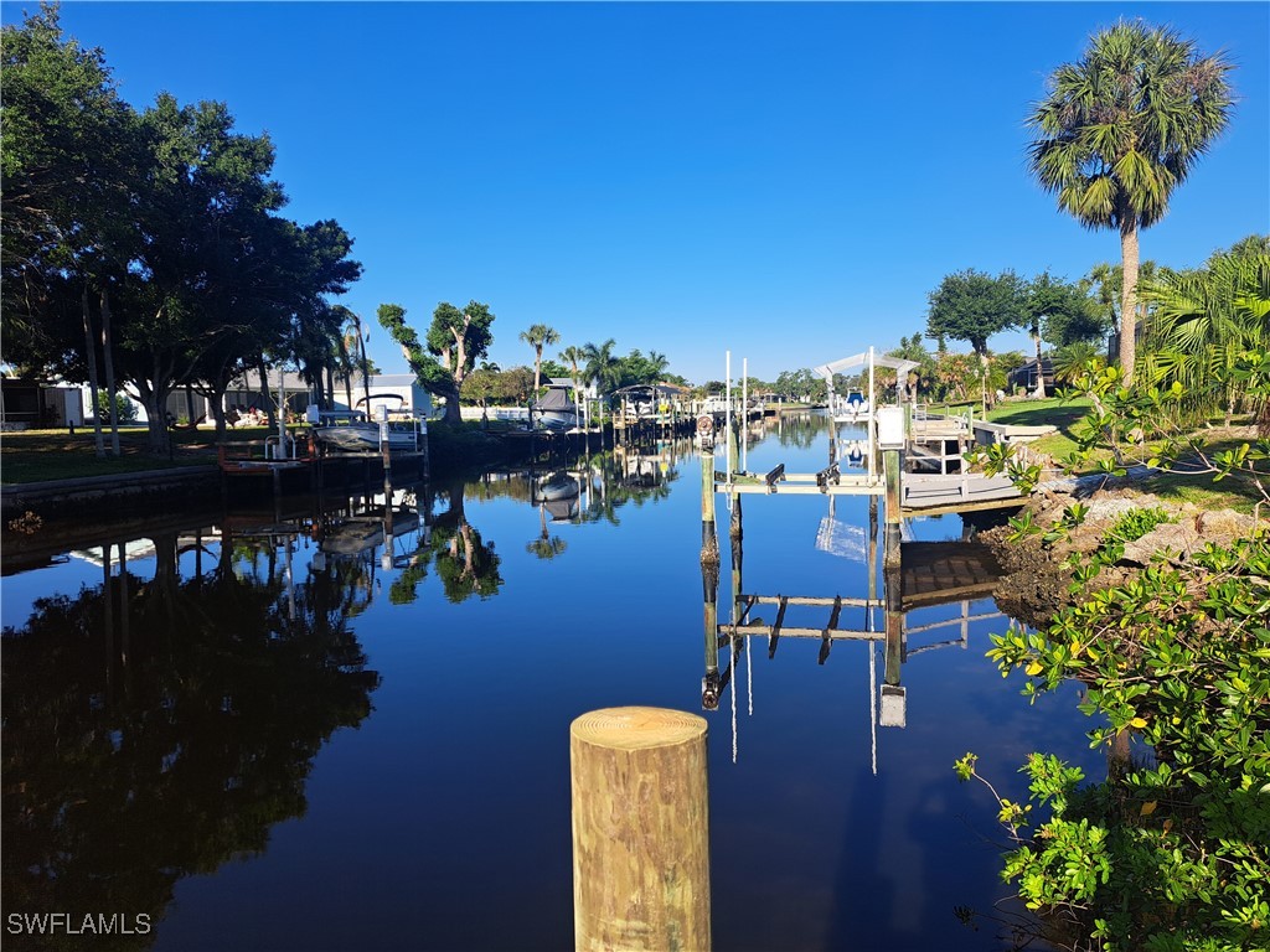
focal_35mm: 24
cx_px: 635
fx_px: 881
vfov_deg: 56.8
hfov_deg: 71.6
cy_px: 476
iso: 50
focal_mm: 5.23
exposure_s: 1/1508
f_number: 1.8
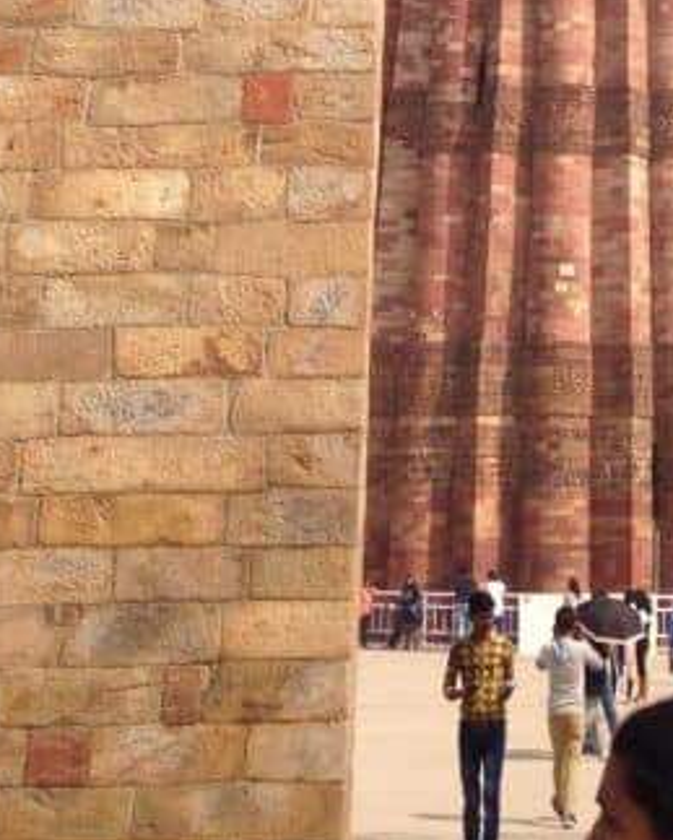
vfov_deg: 16.9
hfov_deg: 15.0
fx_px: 2536
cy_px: -437
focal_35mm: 102
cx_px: 595
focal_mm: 4.12
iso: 50
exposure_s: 1/1391
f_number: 2.4
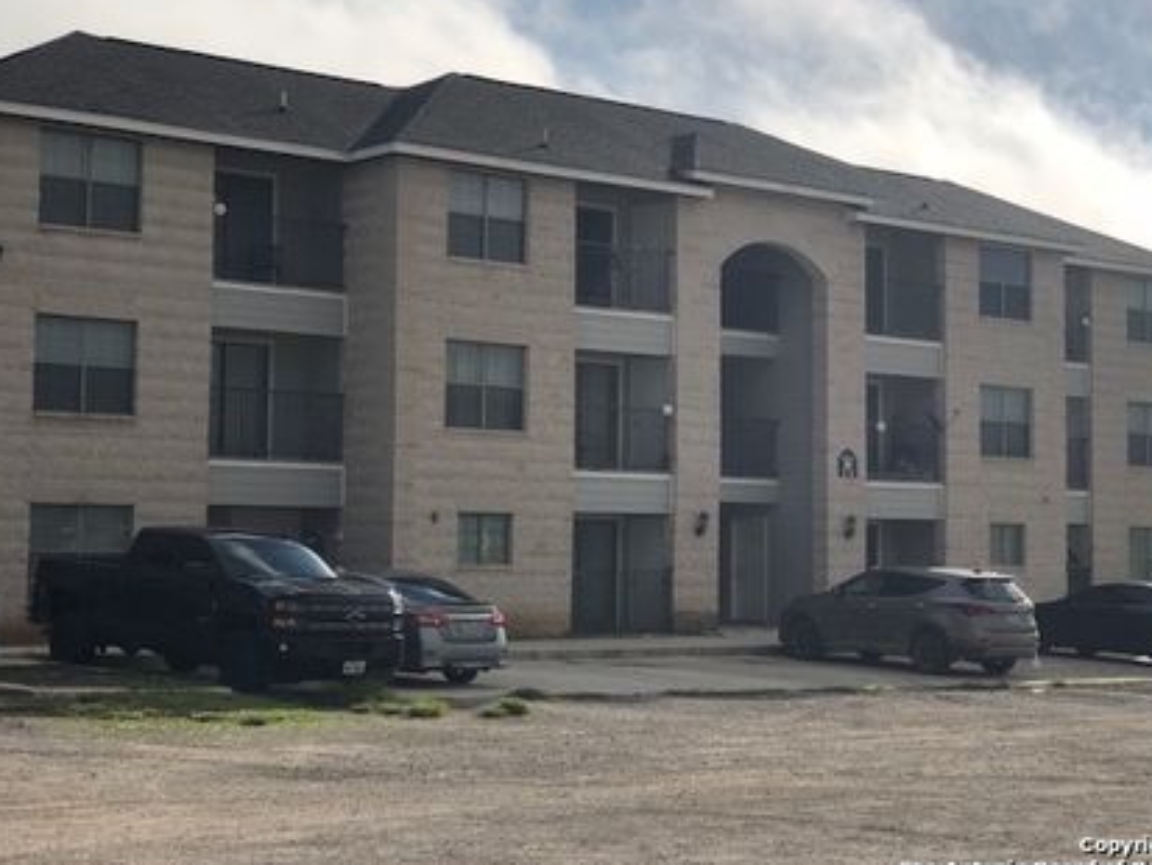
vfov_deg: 21.3
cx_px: 550
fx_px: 2297
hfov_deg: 28.2
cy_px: 359
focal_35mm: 69
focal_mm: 6.6
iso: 20
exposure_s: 1/2703
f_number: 2.8
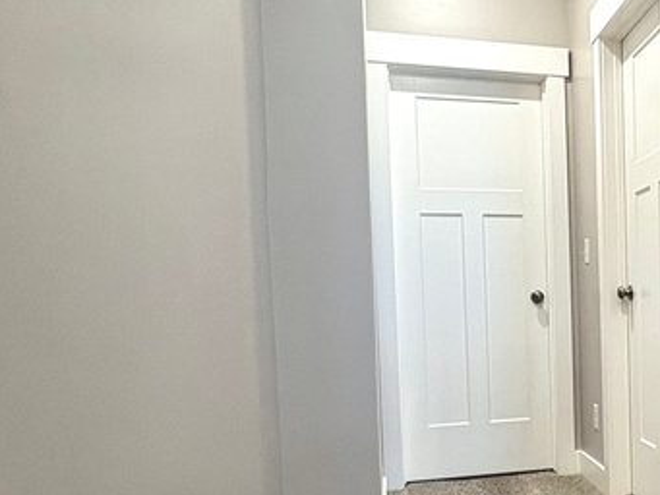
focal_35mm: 42
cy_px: 340
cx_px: 662
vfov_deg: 34.0
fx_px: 801
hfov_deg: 39.4
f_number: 2.2
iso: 200
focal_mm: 2.22
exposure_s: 1/60
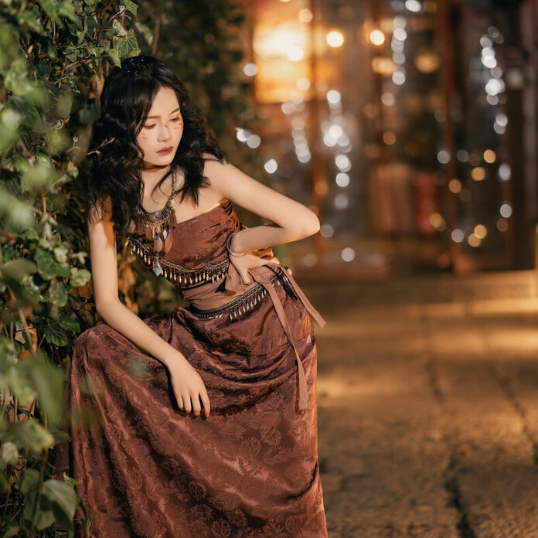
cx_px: 283
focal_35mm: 109
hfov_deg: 16.0
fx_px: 1917
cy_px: 270
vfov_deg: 16.0
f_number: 1.8
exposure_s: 1/125
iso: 320
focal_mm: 85
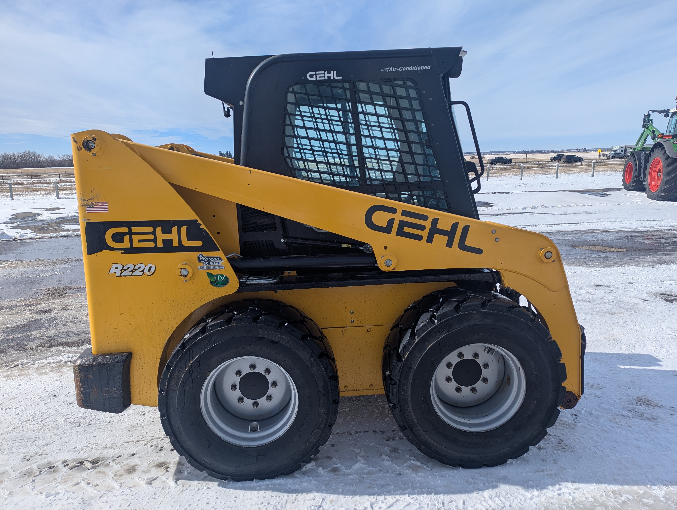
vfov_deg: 56.9
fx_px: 470
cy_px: 255
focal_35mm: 24
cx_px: 338
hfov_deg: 71.5
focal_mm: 6.81
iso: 43
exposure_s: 1/3650
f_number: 1.85
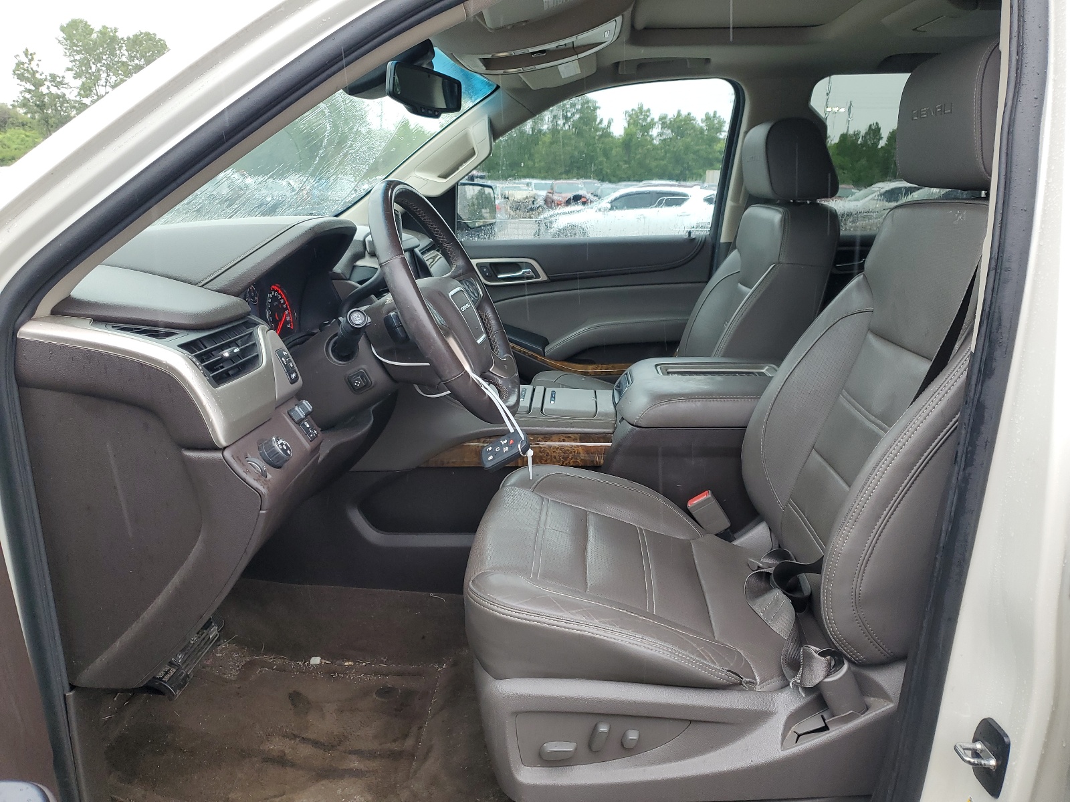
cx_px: 535
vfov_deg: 53.1
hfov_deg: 67.3
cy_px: 401
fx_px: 804
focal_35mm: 26
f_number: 1.5
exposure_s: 1/120
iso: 56
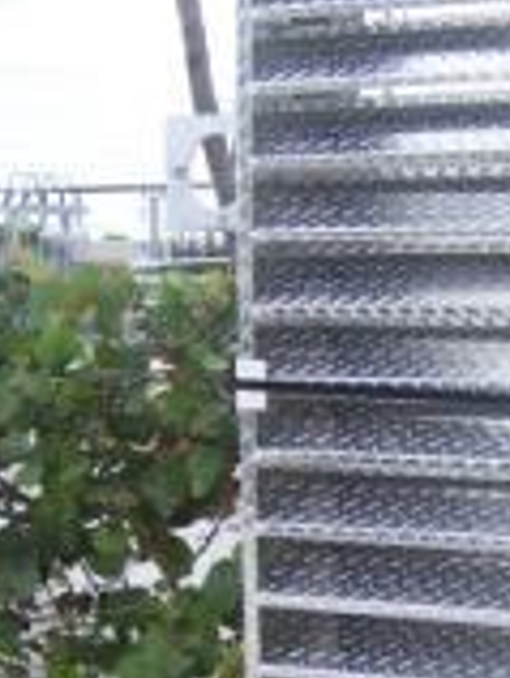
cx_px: 681
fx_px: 1998
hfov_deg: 13.9
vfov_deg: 19.0
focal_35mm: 102
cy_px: 575
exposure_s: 1/500
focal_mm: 6.2
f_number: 2.8
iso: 80
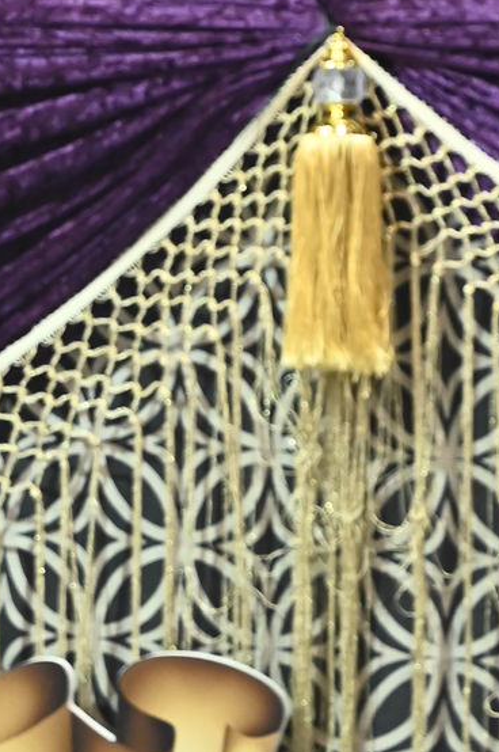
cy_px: -462
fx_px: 15840
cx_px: 133
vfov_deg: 2.7
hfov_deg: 1.8
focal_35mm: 760
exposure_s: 1/125
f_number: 3.5
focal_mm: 200
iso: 2500
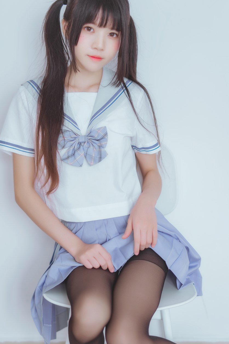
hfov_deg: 18.9
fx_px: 687
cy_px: 200
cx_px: 112
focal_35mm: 72
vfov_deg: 28.0
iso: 125
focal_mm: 50
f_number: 1.4
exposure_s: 1/80
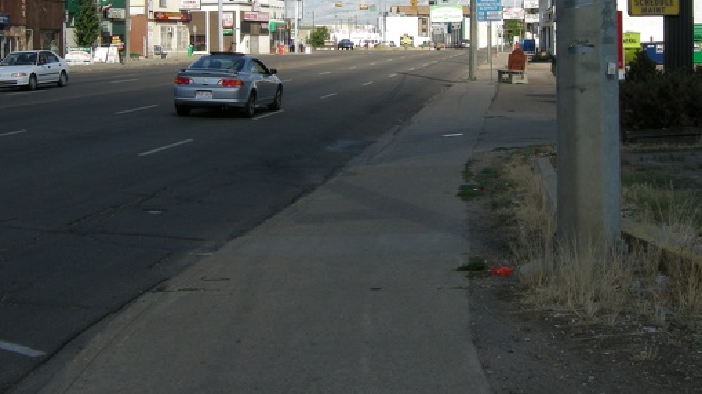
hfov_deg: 34.4
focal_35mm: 61
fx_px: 1135
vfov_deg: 19.4
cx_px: 364
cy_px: 54
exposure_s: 1/247
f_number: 6.1
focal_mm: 7.5
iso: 64
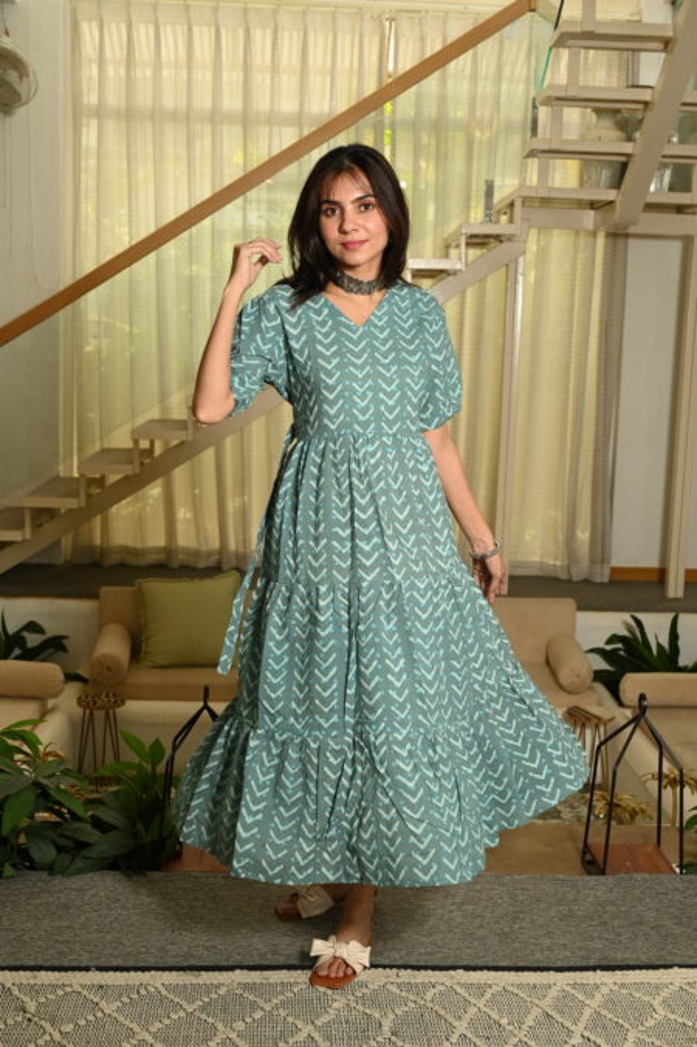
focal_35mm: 42
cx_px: 348
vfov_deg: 46.4
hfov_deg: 31.9
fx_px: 1221
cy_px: 524
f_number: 7.1
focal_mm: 42
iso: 640
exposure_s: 1/160
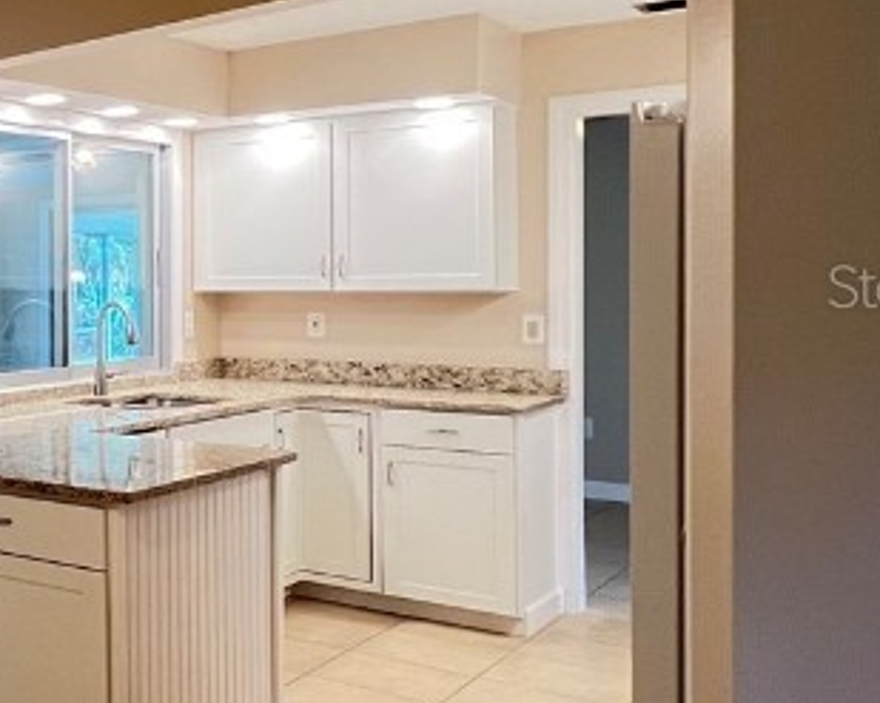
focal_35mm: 42
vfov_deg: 35.5
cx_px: -362
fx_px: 1094
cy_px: 285
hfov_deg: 30.3
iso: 250
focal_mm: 1.57
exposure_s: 1/60
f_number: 1.8
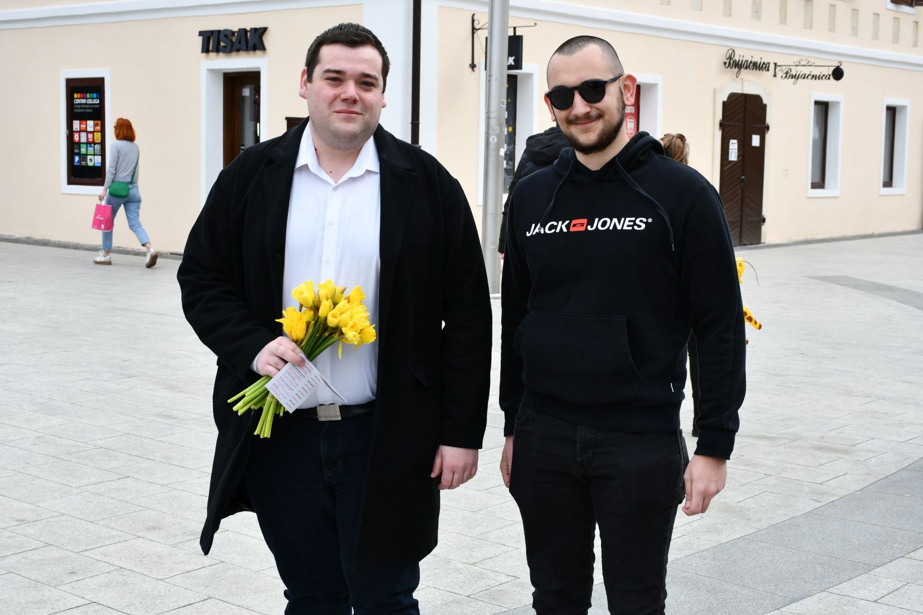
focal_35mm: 52
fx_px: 1333
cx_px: 462
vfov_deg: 26.0
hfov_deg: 38.2
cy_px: 308
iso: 200
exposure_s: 1/250
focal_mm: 35
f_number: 8
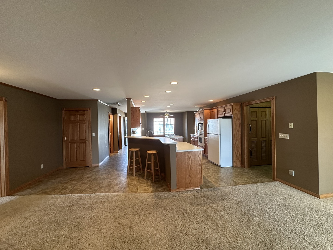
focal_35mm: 14
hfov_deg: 102.1
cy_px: 125
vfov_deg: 85.7
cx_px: 166
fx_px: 135
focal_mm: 2.22
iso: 160
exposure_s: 1/60
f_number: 2.2
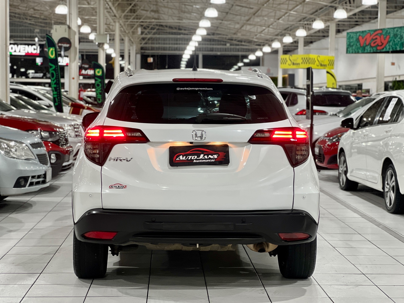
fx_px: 899
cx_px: 202
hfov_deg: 25.3
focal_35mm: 77
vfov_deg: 19.1
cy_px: 152
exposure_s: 1/40
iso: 320
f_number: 2.8
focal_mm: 9
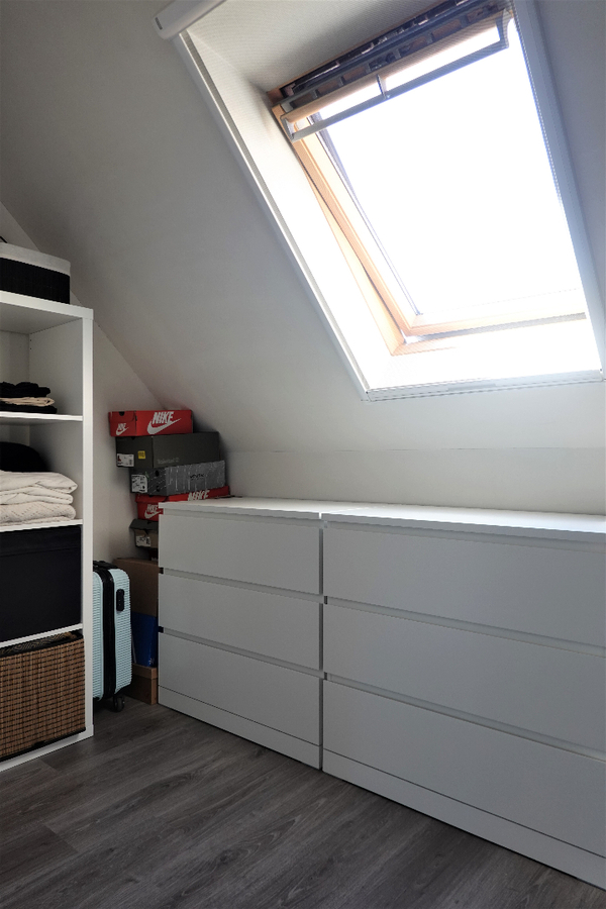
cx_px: 303
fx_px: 606
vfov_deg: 73.7
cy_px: 454
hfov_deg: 53.1
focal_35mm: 24
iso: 125
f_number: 2.8
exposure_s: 1/50
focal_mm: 9
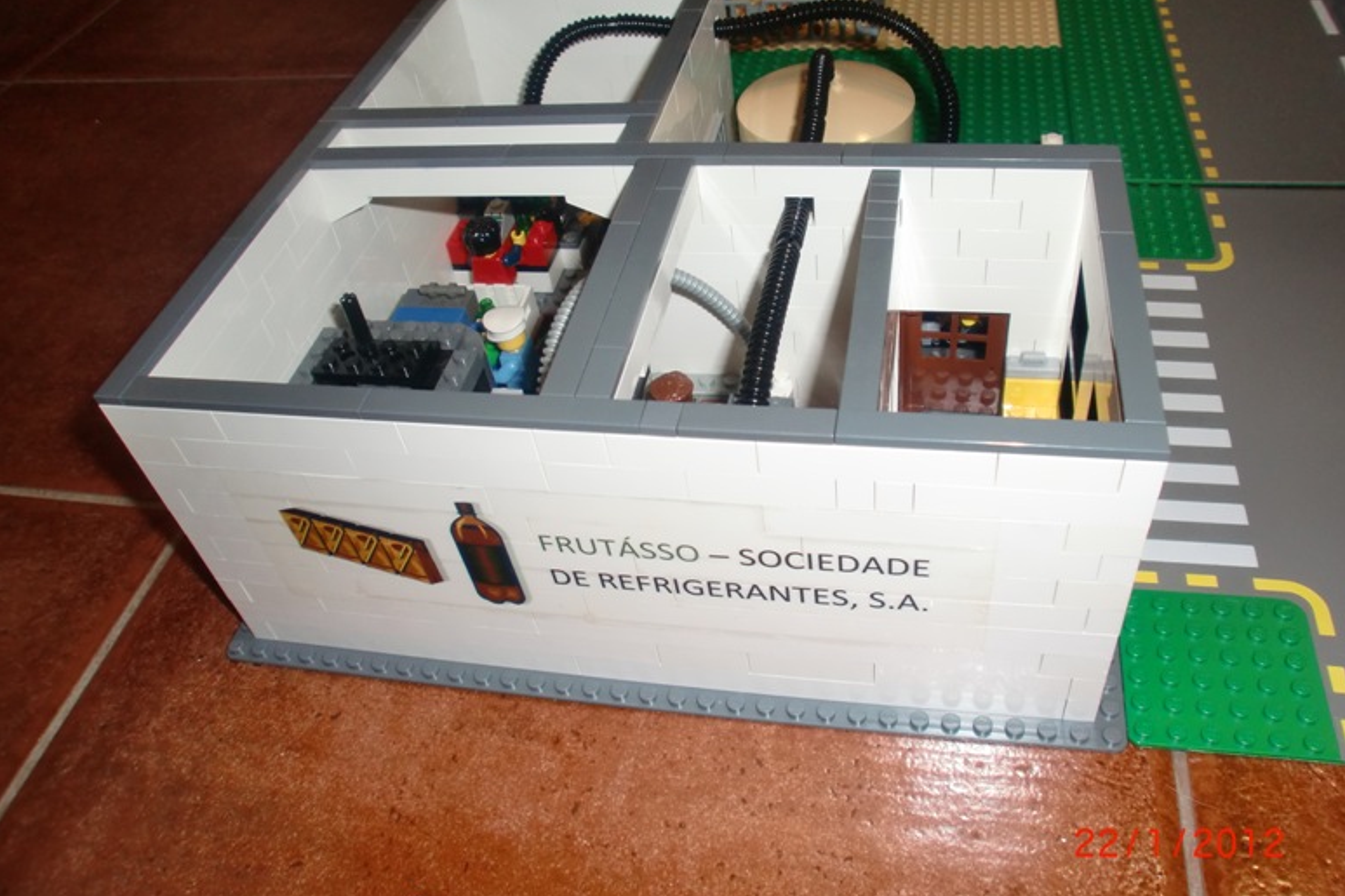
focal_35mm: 28
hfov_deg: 65.5
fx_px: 1046
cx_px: 679
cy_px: 426
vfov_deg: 46.4
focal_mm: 4.65
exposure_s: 1/50
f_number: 2.6
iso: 125
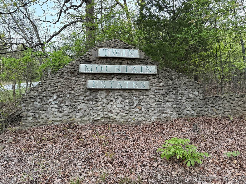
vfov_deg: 56.8
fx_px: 171
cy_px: 92
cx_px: 123
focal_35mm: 24
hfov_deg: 71.6
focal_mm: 6.76
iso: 320
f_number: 1.78
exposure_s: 1/60
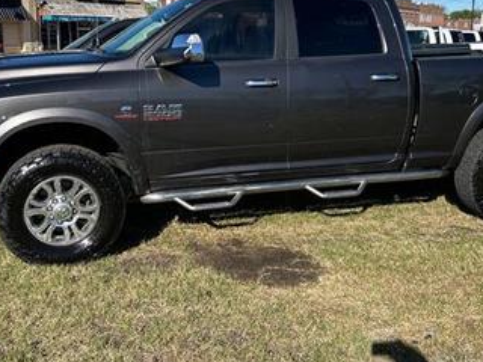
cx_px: 243
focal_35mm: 41
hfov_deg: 45.8
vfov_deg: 34.8
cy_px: 116
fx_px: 572
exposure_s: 1/3460
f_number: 1.5
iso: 50
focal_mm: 5.7
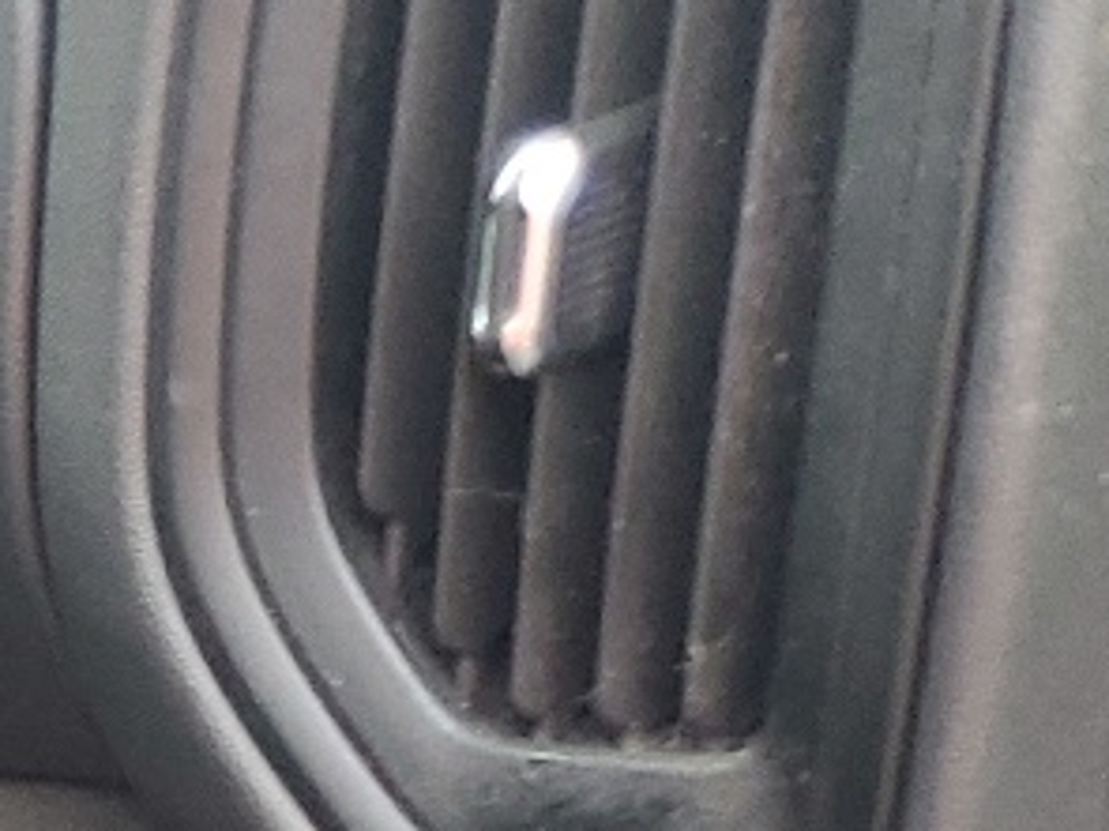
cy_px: 1906
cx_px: -1880
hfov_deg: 10.9
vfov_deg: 9.5
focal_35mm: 141
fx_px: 4515
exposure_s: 1/60.2
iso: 118
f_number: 1.5
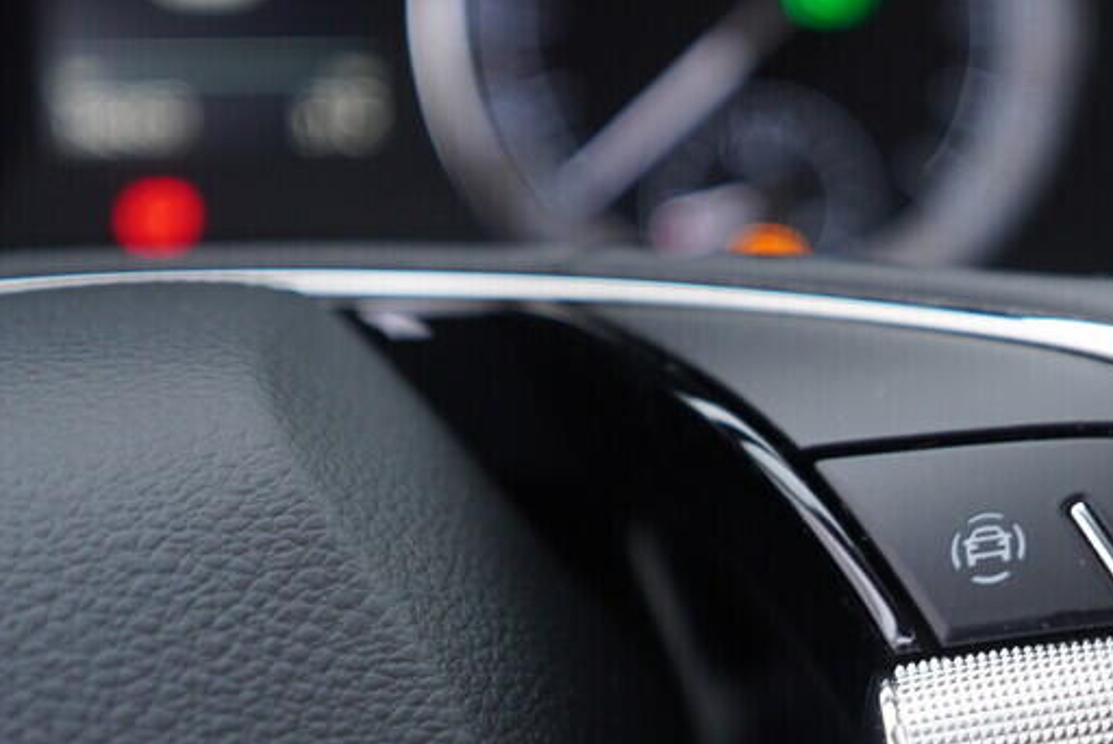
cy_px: 619
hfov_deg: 27.1
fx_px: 2227
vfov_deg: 18.7
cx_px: 987
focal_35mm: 72
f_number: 2.8
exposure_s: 1/40
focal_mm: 24
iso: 160
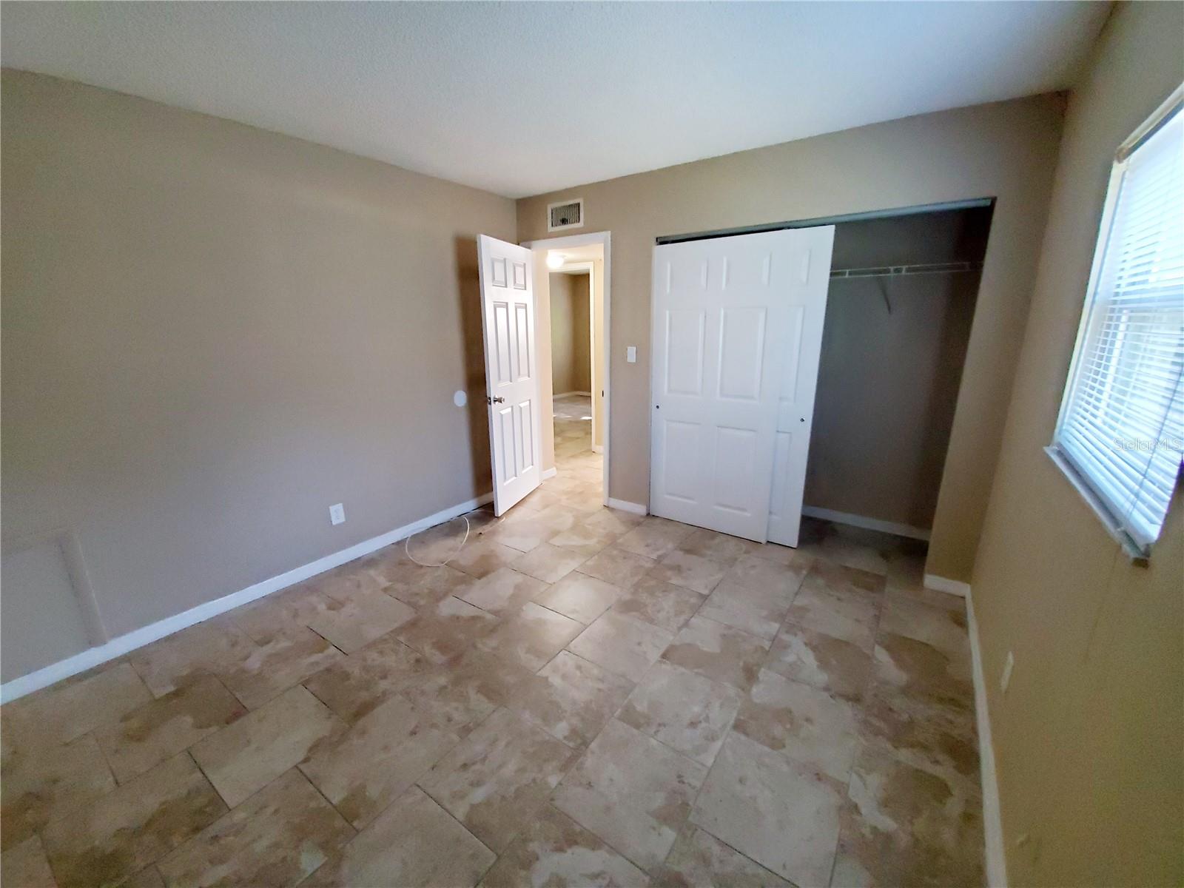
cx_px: 592
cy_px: 444
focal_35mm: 13
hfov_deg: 106.2
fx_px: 445
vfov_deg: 89.9
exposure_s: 1/29
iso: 640
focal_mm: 1.8
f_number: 2.2
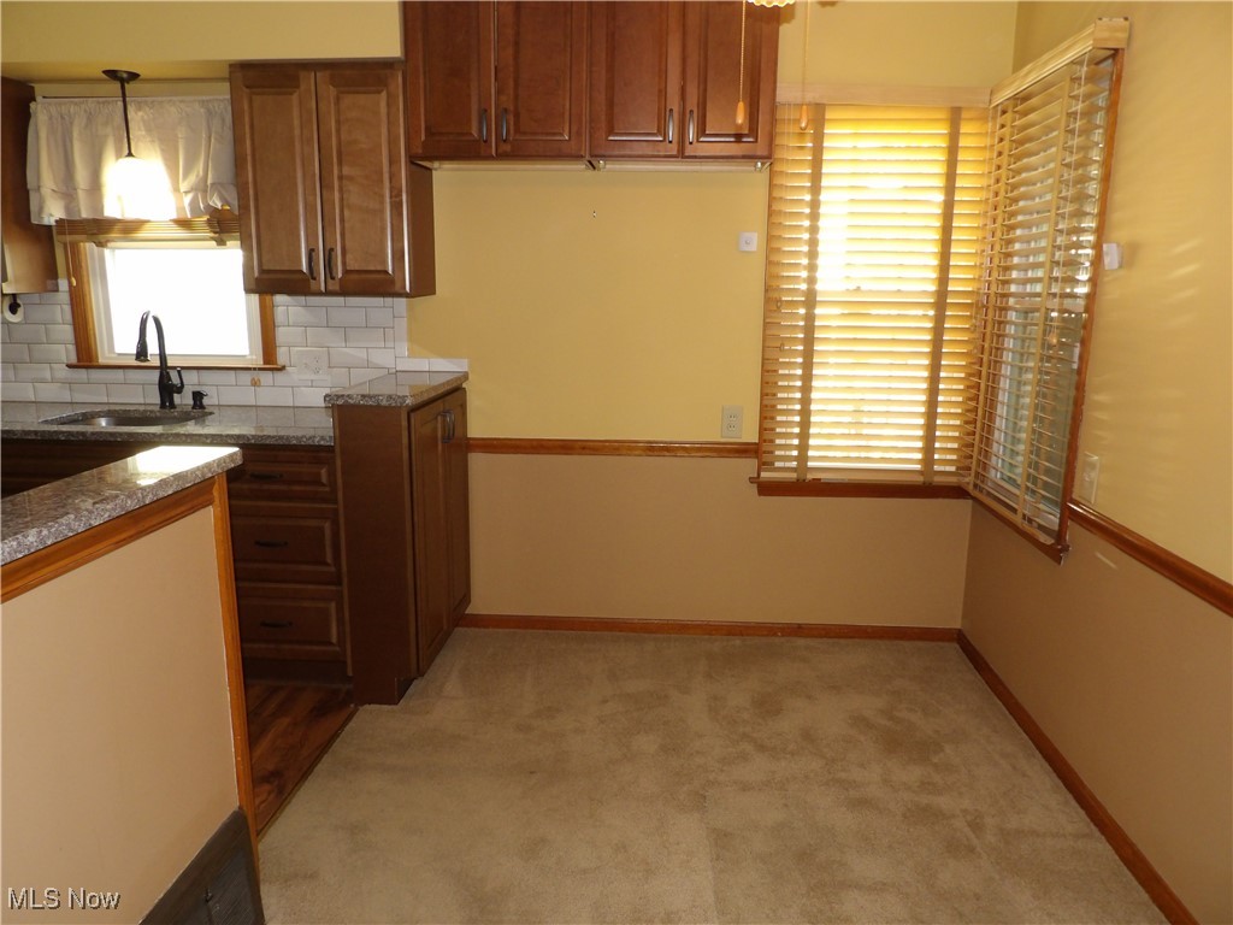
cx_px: 616
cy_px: 462
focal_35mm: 24
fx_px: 855
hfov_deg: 71.6
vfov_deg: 56.8
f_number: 3.2
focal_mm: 4.3
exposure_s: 1/33
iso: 200
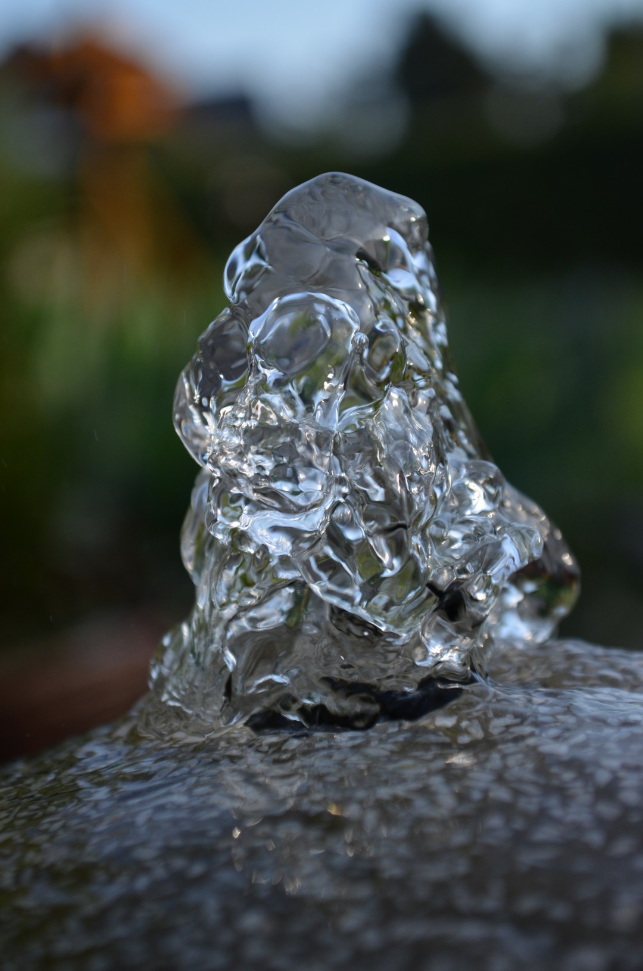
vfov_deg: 24.7
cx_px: 322
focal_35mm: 82
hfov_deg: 16.5
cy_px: 486
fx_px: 2220
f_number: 5.6
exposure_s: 1/1000
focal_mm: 55
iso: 450
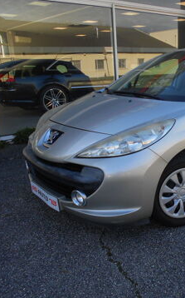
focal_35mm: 37
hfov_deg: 32.7
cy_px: 149
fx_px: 299
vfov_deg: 52.8
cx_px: 164
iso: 80
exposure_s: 1/320
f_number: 3.2
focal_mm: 4.6
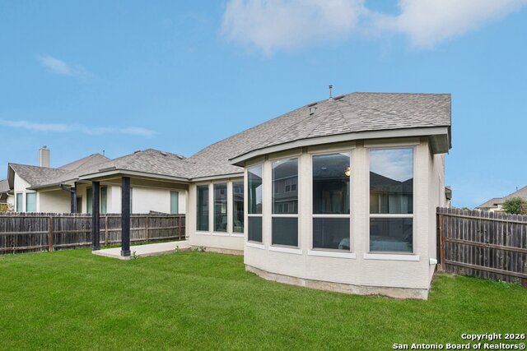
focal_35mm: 16
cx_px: 264
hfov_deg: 96.7
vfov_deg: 73.8
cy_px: 176
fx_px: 234
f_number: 8
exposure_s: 1/125
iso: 400
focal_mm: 16
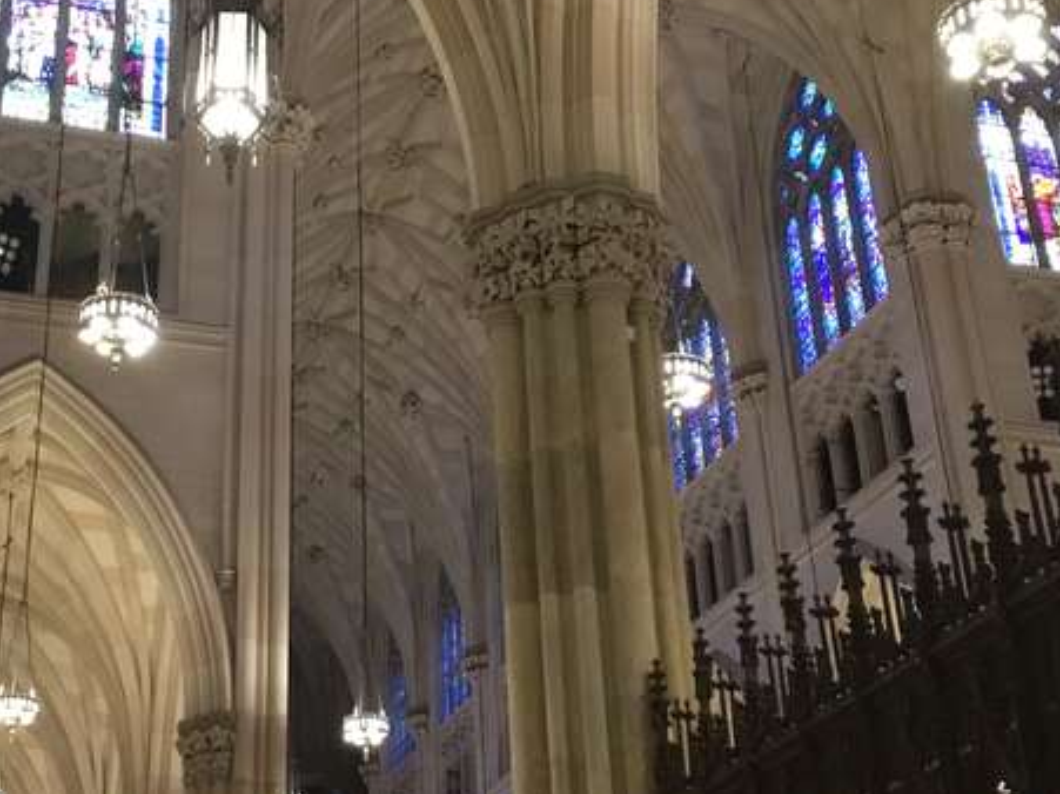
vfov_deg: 26.5
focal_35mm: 55
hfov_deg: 34.7
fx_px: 1684
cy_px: 442
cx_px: 367
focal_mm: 3.3
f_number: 2.4
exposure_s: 1/15
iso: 320
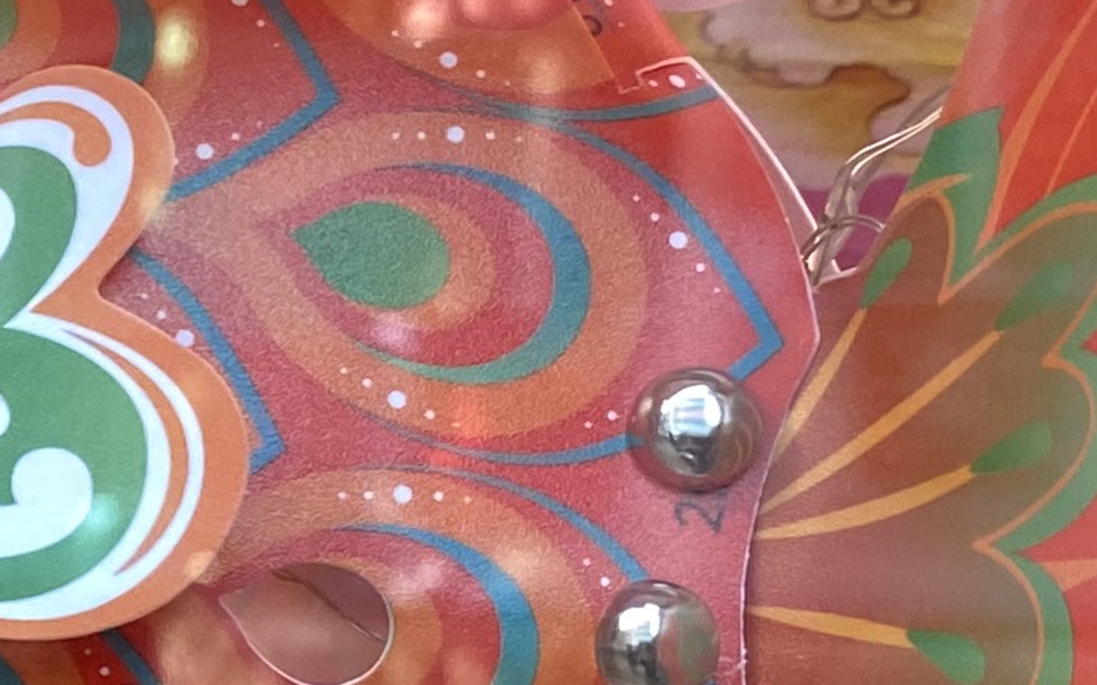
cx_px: -611
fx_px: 4244
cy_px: 441
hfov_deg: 13.7
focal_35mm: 142
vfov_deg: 9.2
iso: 100
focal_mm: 4.25
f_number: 1.8
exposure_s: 1/121
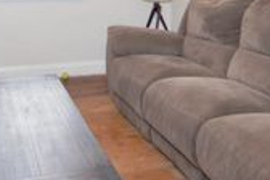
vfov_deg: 28.9
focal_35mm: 42
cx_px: 100
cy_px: -18
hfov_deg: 46.0
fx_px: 315
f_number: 3.5
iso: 720
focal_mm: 10
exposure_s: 1/60
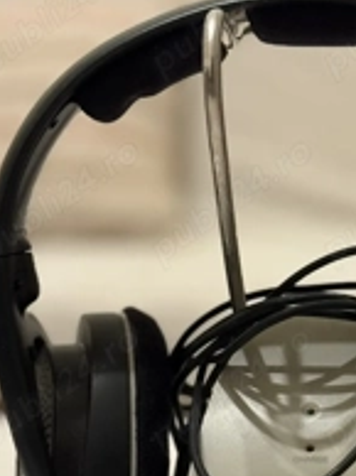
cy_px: 429
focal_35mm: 99
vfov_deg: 19.5
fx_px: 1361
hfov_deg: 14.8
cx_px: 317
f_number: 1.78
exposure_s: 1/40
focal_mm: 6.76
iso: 250
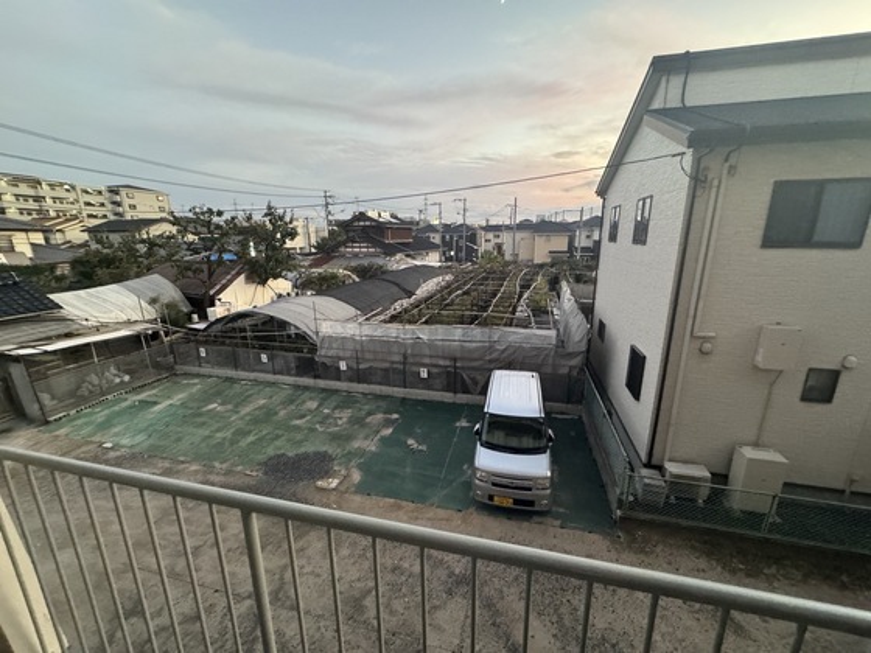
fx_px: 352
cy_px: 326
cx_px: 436
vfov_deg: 85.7
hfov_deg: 102.1
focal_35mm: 14
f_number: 2.2
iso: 1000
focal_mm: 2.22
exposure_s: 1/60
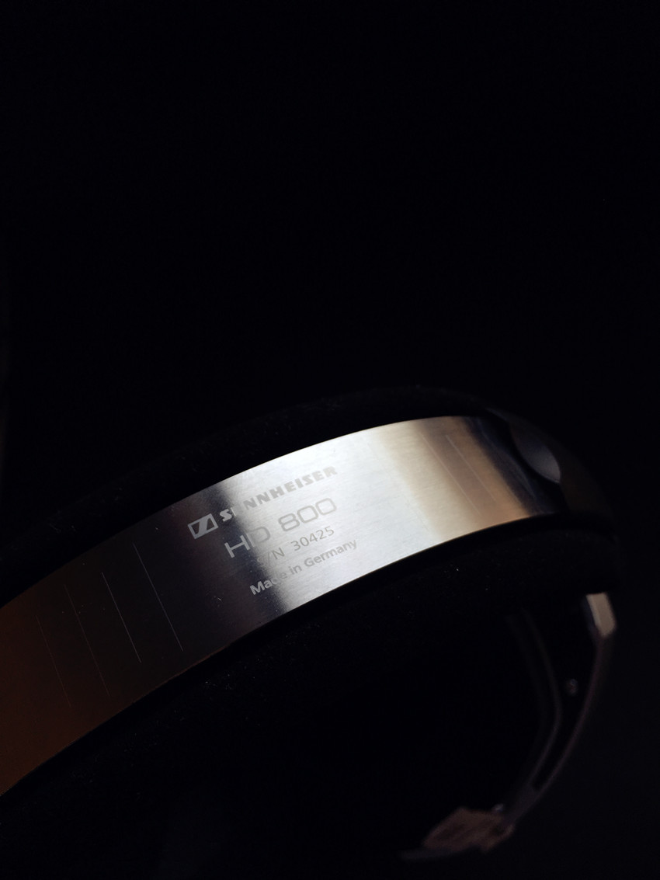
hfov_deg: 48.2
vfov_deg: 61.7
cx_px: 330
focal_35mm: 29
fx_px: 737
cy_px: 440
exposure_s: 1/50
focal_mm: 4.15
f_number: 2.2
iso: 32
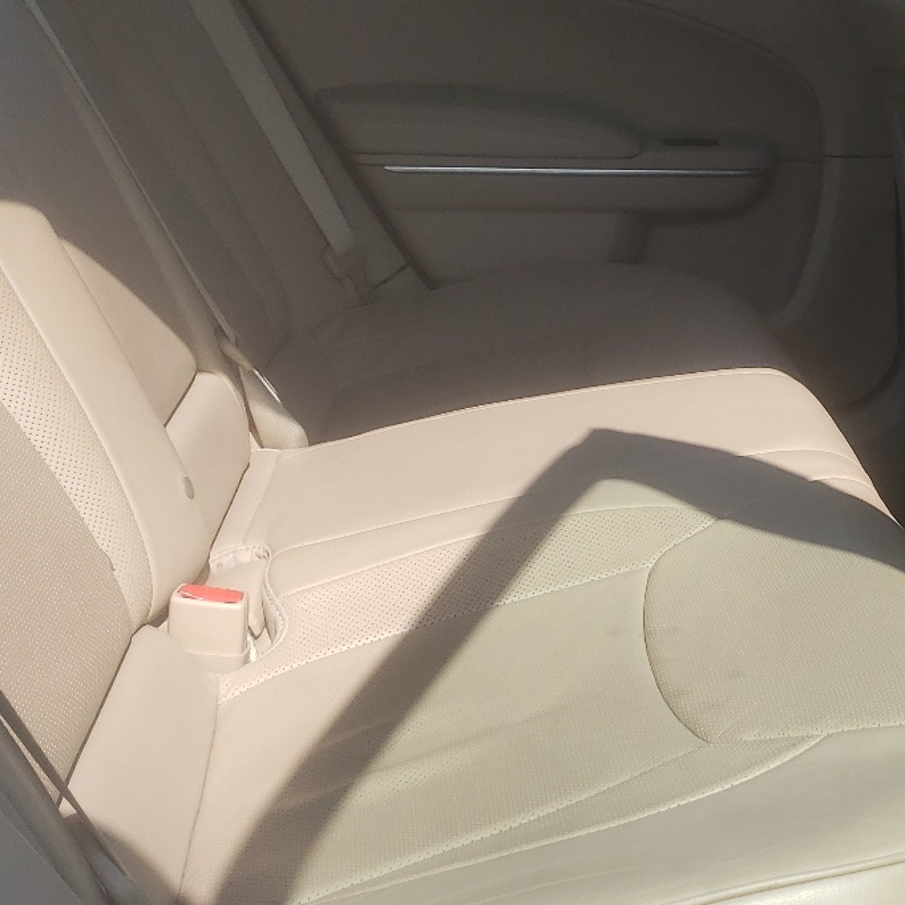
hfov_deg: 30.3
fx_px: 1597
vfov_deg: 31.5
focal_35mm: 54
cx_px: 811
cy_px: 553
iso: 50
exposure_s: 1/1667
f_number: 1.5
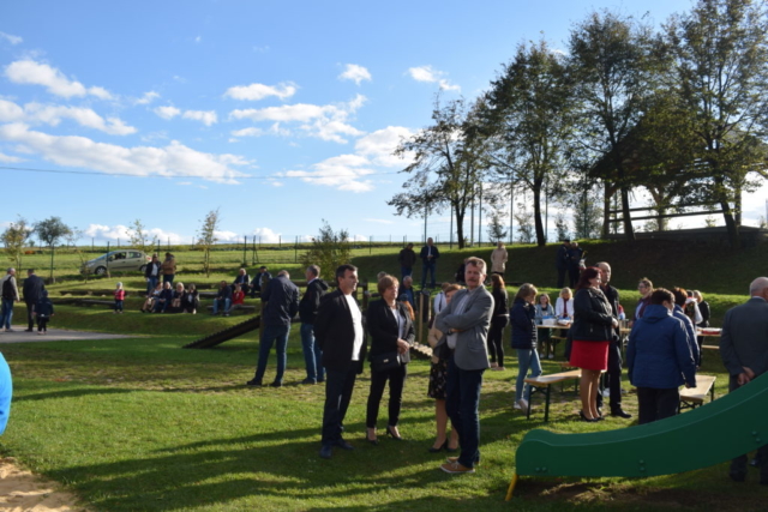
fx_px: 736
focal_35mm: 34
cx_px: 384
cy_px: 256
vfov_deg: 38.4
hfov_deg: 55.1
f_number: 8
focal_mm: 23
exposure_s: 1/200
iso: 100
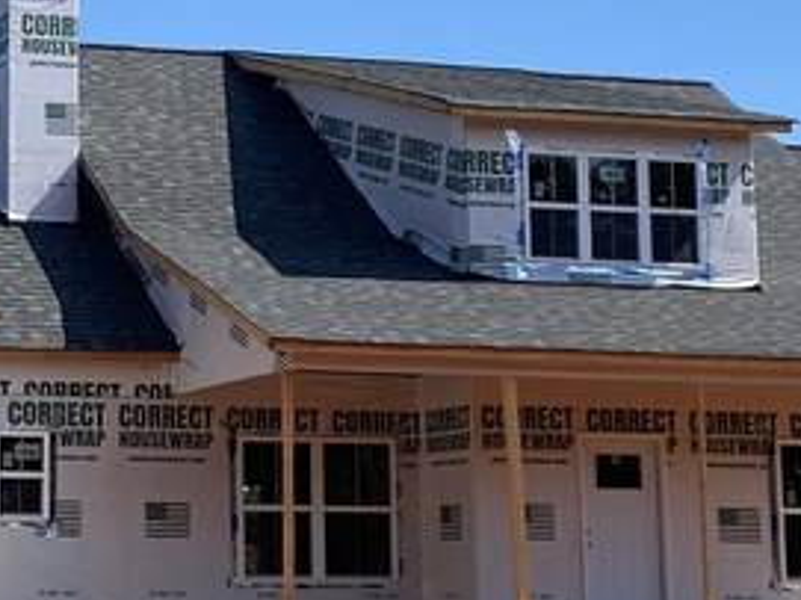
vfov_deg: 12.0
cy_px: 163
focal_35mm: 123
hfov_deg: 15.9
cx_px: 115
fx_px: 2845
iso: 32
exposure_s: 1/2890
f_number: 1.8
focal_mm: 4.25
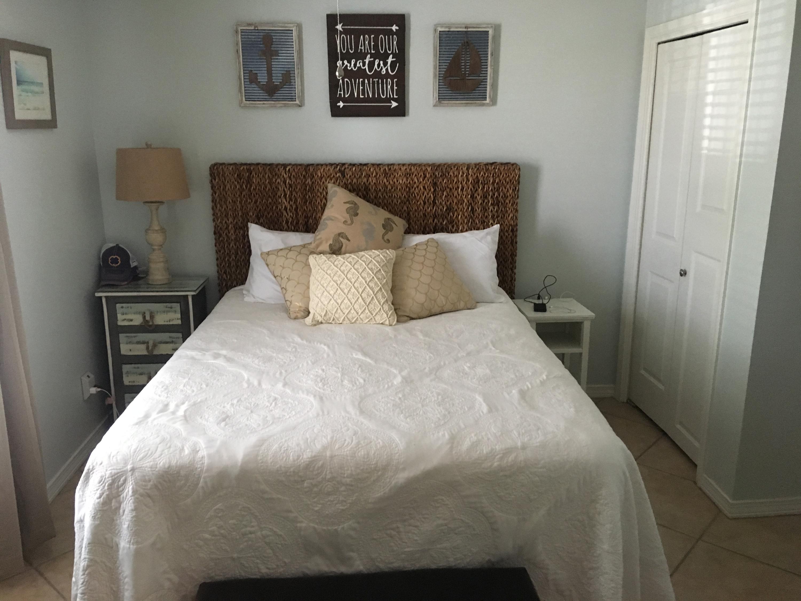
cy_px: 300
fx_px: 671
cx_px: 400
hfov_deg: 61.7
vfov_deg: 48.2
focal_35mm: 29
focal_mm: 4.15
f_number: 2.2
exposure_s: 1/30
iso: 200
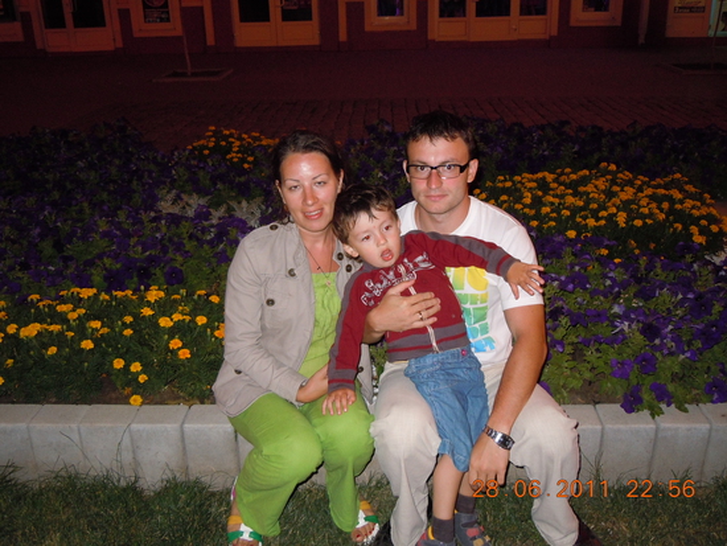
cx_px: 364
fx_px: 714
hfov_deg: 53.9
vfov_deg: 41.8
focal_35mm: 34
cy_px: 273
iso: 320
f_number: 3.6
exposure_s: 1/30
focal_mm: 6.2
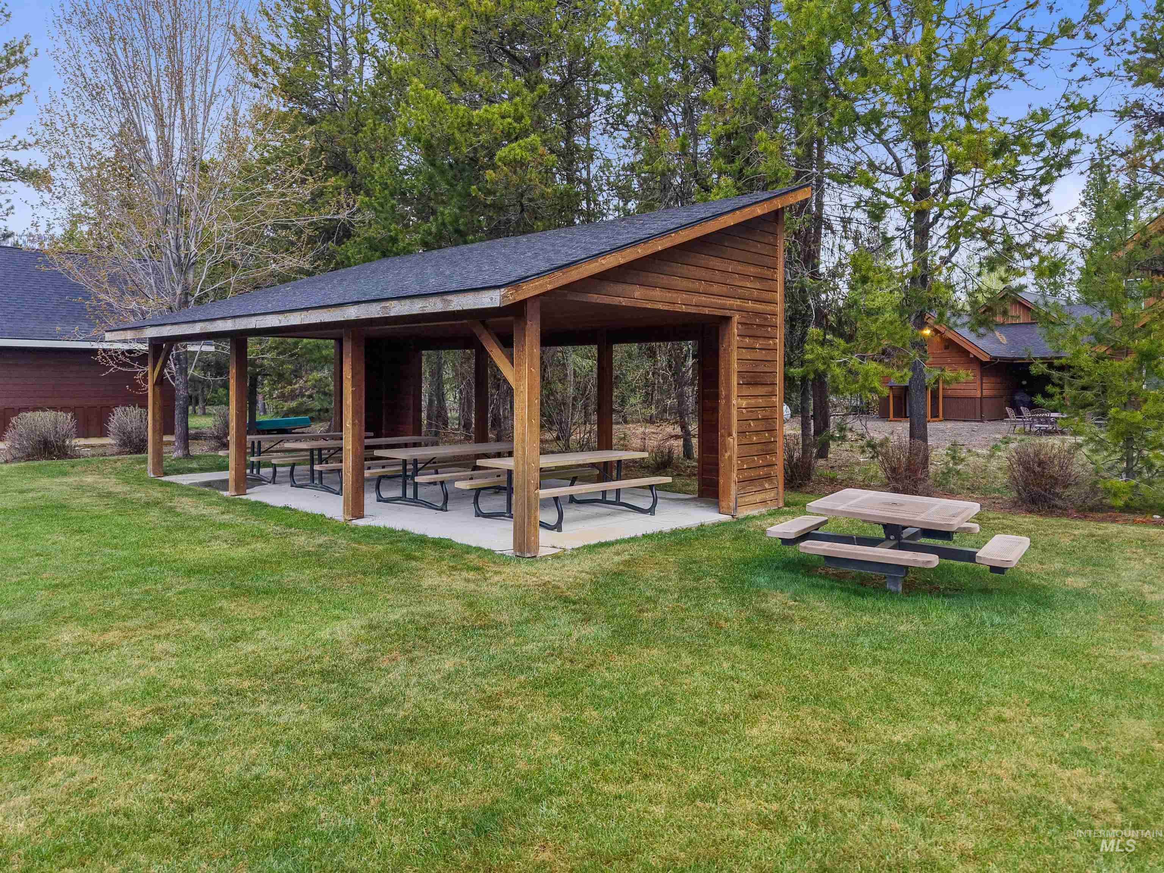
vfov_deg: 56.8
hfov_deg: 71.6
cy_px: 436
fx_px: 807
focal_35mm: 24
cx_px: 582
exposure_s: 1/240
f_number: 1.8
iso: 360
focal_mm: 8.67
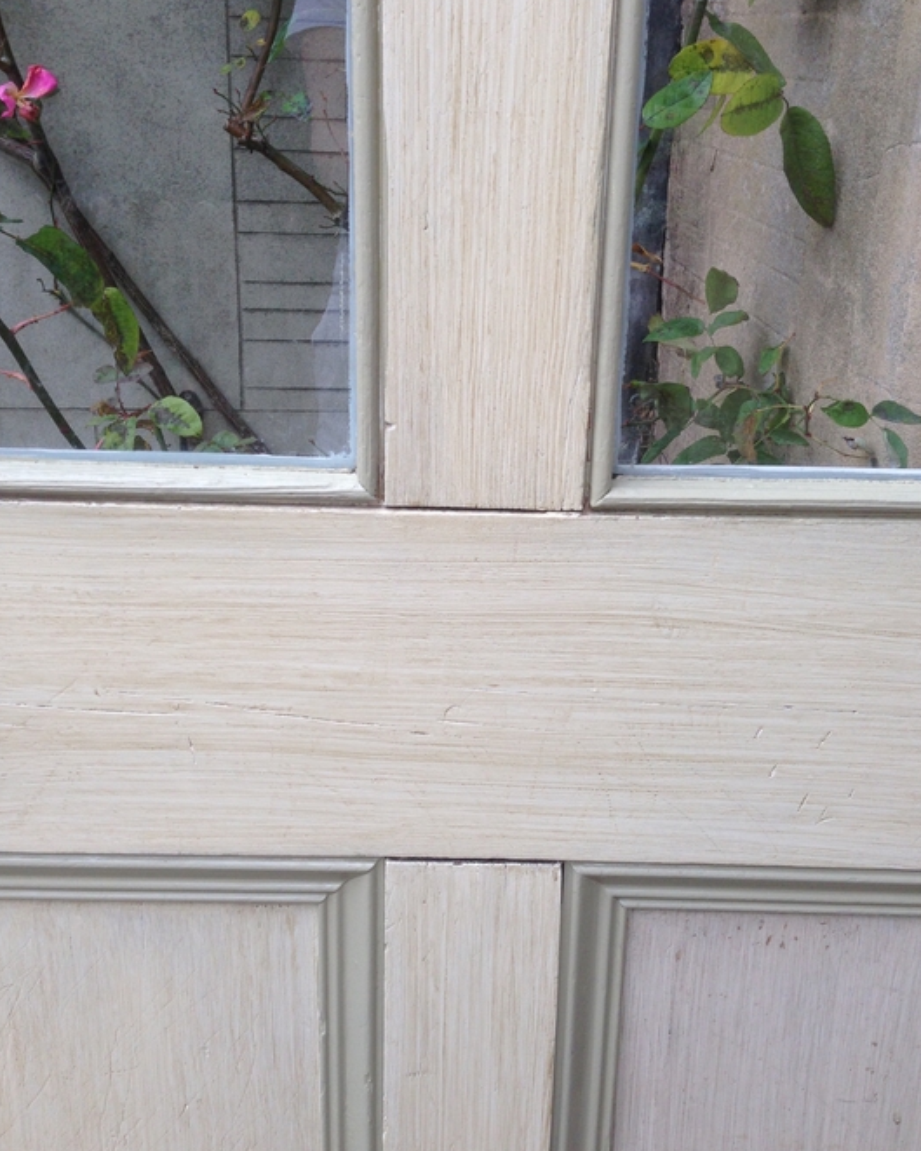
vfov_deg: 46.7
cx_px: 489
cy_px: 503
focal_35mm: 39
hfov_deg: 38.2
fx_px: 1329
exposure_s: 1/120
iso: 64
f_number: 2.4
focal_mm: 4.12
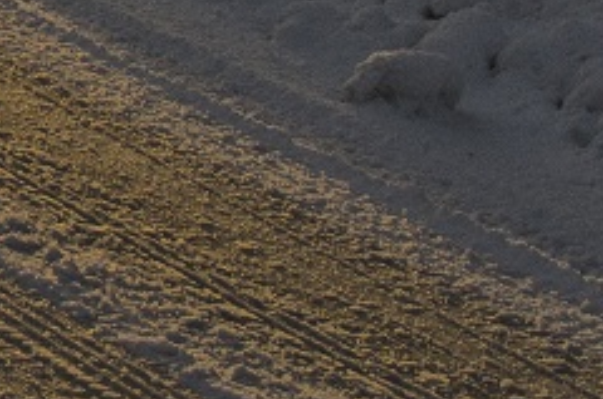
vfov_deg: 6.0
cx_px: -775
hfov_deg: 8.8
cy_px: -612
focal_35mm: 216
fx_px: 3611
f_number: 11
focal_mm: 26
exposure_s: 1/400
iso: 250
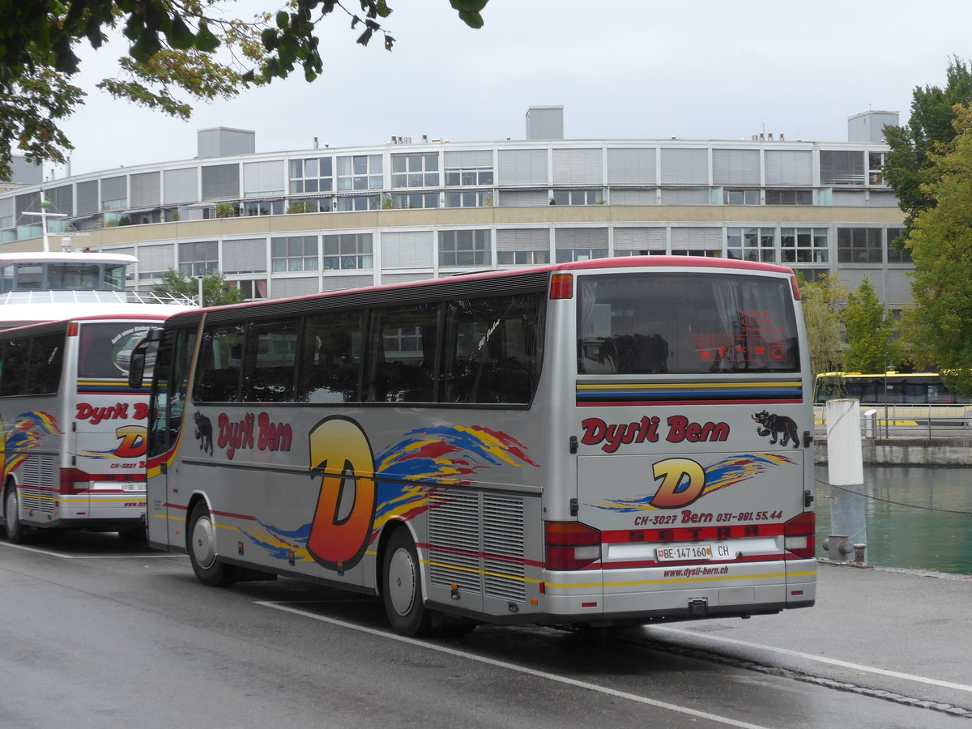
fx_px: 2246
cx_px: 486
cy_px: 364
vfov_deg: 18.4
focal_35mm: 80
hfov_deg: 24.4
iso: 125
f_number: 4.4
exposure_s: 1/80
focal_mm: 16
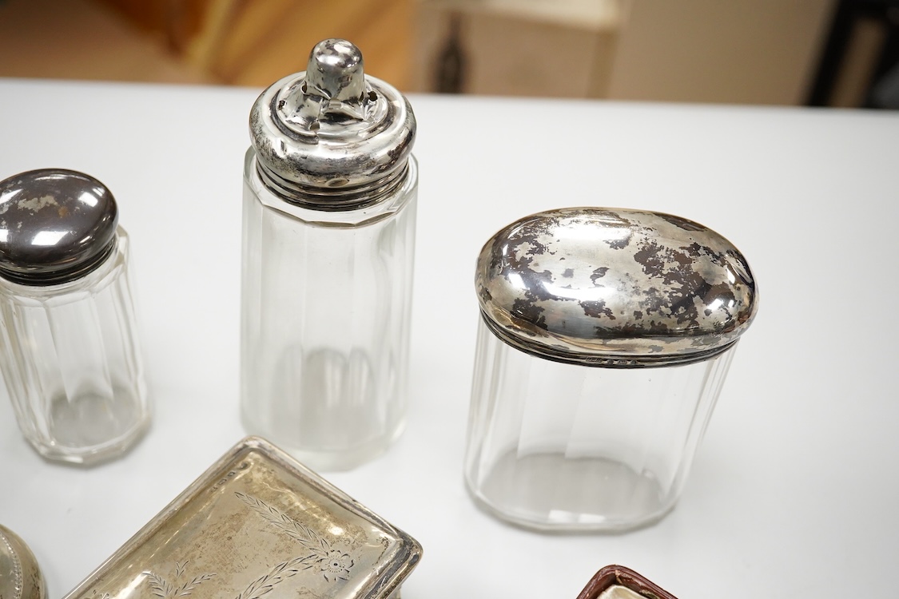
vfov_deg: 29.9
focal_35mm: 45
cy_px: 300
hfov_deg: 43.6
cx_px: 450
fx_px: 1124
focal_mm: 30
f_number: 6.3
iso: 2500
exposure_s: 1/400
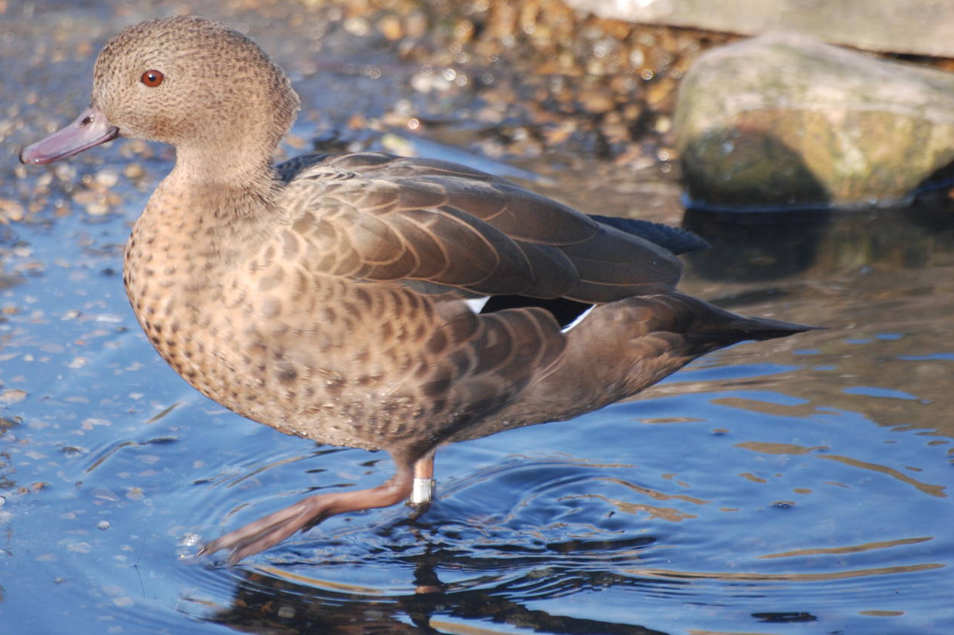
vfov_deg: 2.4
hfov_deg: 3.6
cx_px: 368
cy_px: 286
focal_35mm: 570
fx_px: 15102
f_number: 5.6
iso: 400
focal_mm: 300
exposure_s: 1/250
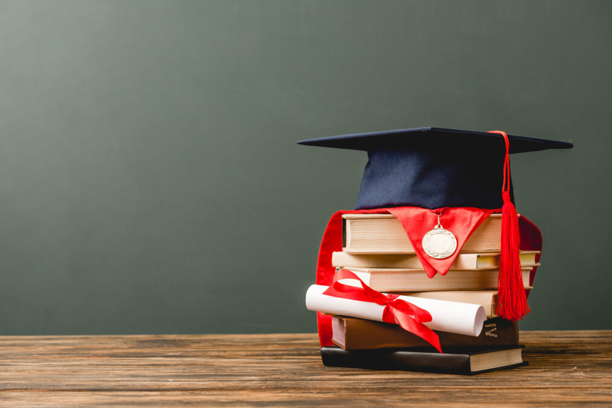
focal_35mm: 117
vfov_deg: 11.7
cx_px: 304
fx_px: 1989
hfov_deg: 17.5
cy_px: 204
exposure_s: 1/200
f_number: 7.1
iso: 125
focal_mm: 116
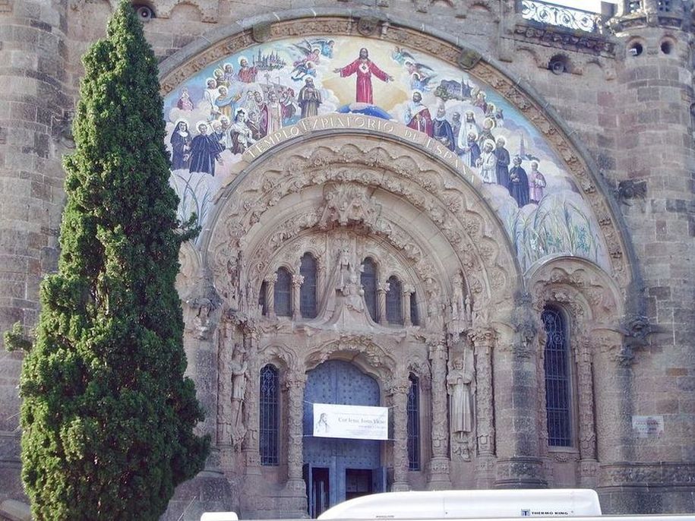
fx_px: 1486
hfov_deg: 26.3
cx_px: 348
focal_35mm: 74
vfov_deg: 19.9
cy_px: 260
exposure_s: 1/125
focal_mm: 12.2
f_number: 3.9
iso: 100
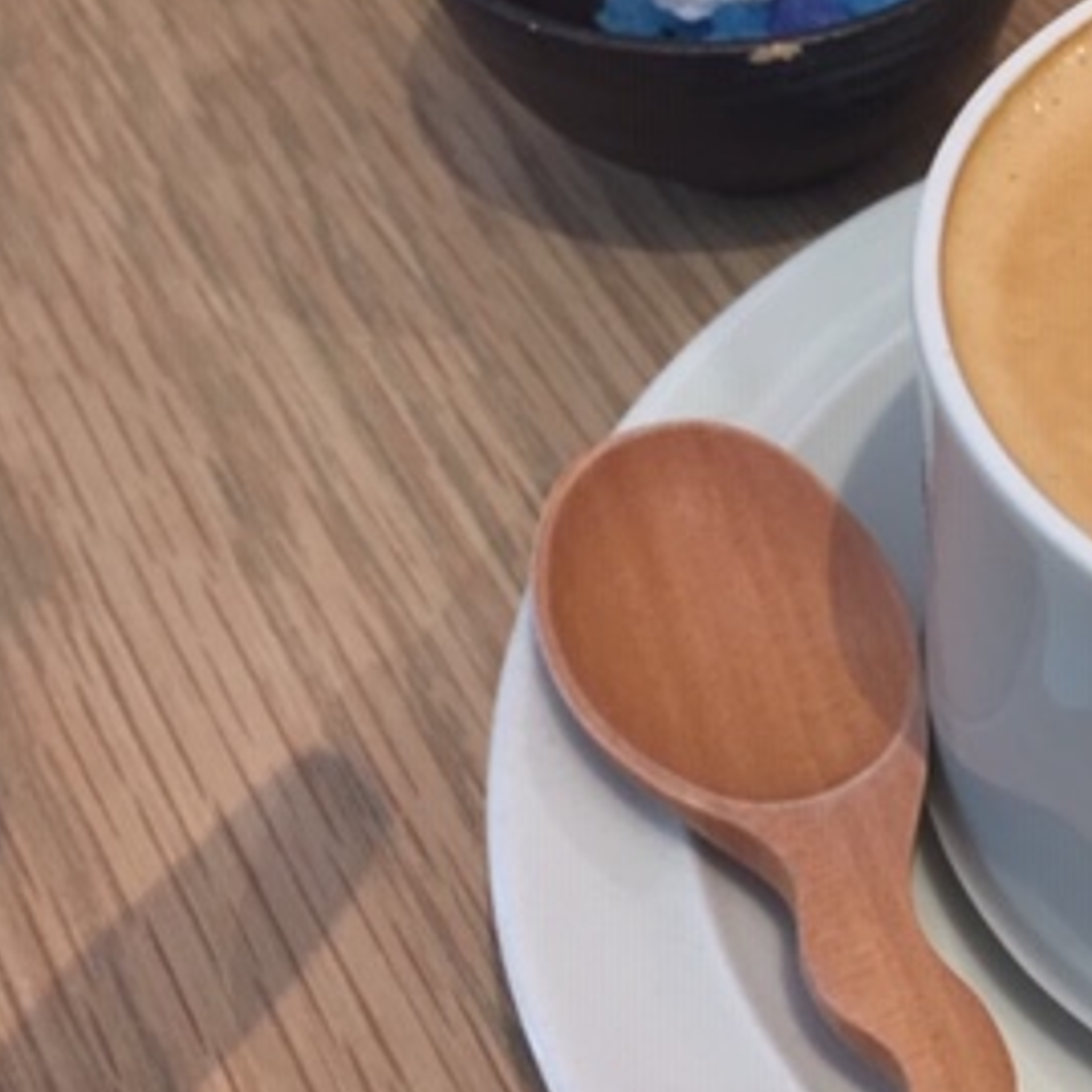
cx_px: 1141
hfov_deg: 26.4
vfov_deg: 28.1
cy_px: 475
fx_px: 2177
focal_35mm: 61
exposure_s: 1/30
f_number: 2.2
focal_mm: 4.15
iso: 100
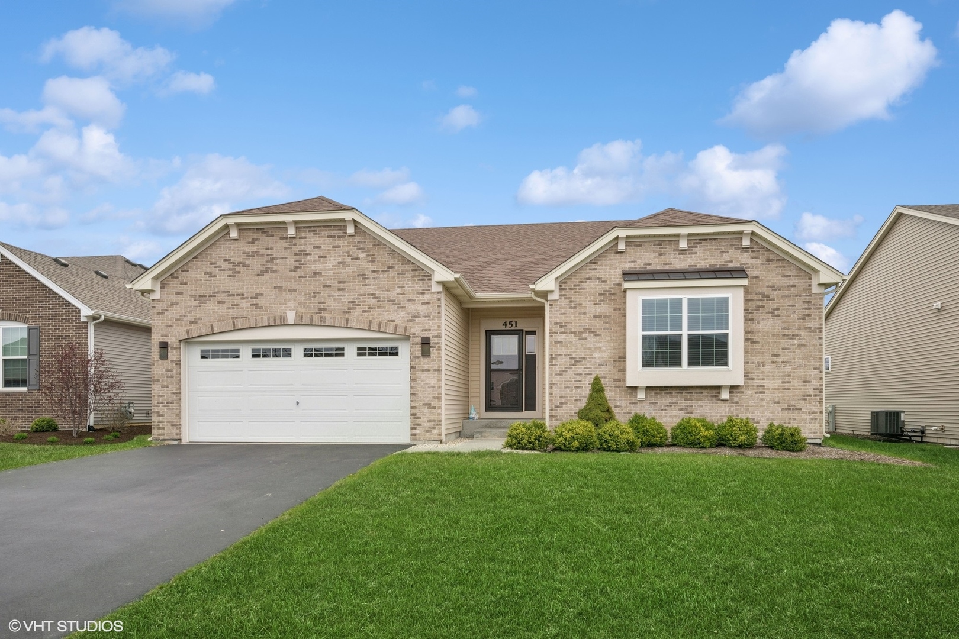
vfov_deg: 57.2
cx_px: 480
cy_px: 320
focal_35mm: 22
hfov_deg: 78.6
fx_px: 586
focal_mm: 22
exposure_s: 1/200
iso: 200
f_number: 9
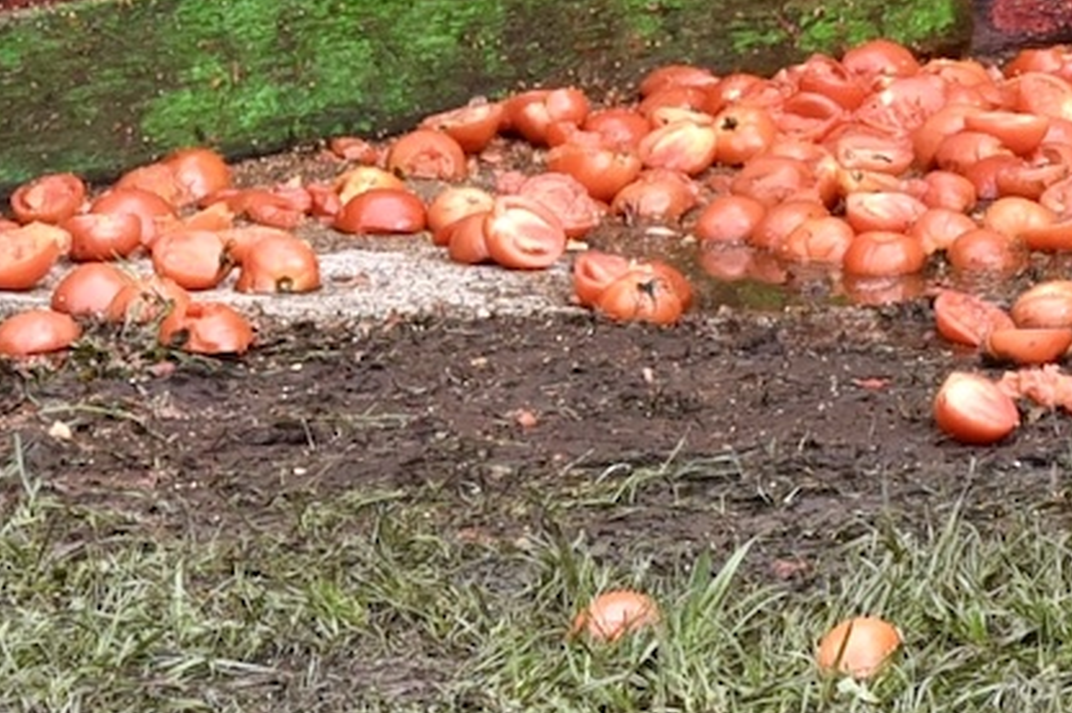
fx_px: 13960
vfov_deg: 2.9
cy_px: -1265
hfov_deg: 4.3
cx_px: 2180
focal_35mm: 469
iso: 1250
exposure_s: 1/640
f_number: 6.3
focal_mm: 78
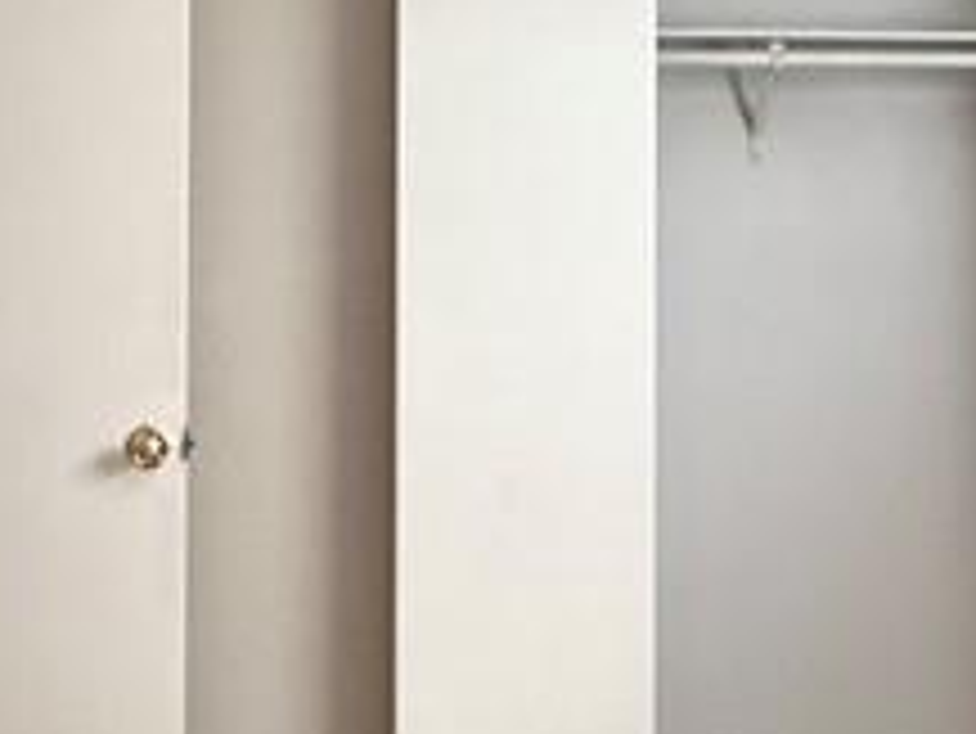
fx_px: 1862
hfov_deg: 29.4
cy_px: 45
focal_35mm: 66
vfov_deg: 21.7
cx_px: 490
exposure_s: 1/120
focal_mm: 2.22
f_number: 2.2
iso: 250
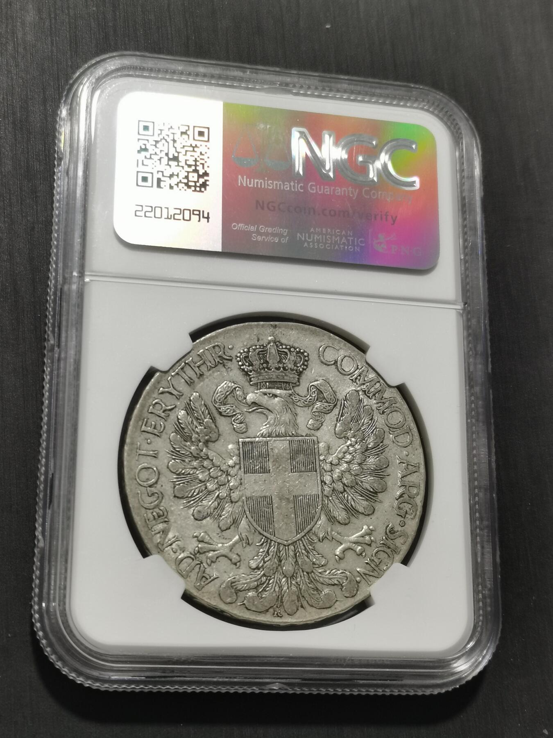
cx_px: 276
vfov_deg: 31.7
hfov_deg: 24.0
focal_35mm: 61
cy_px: 369
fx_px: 1299
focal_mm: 5.58
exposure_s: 1/100
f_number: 1.8
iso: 100
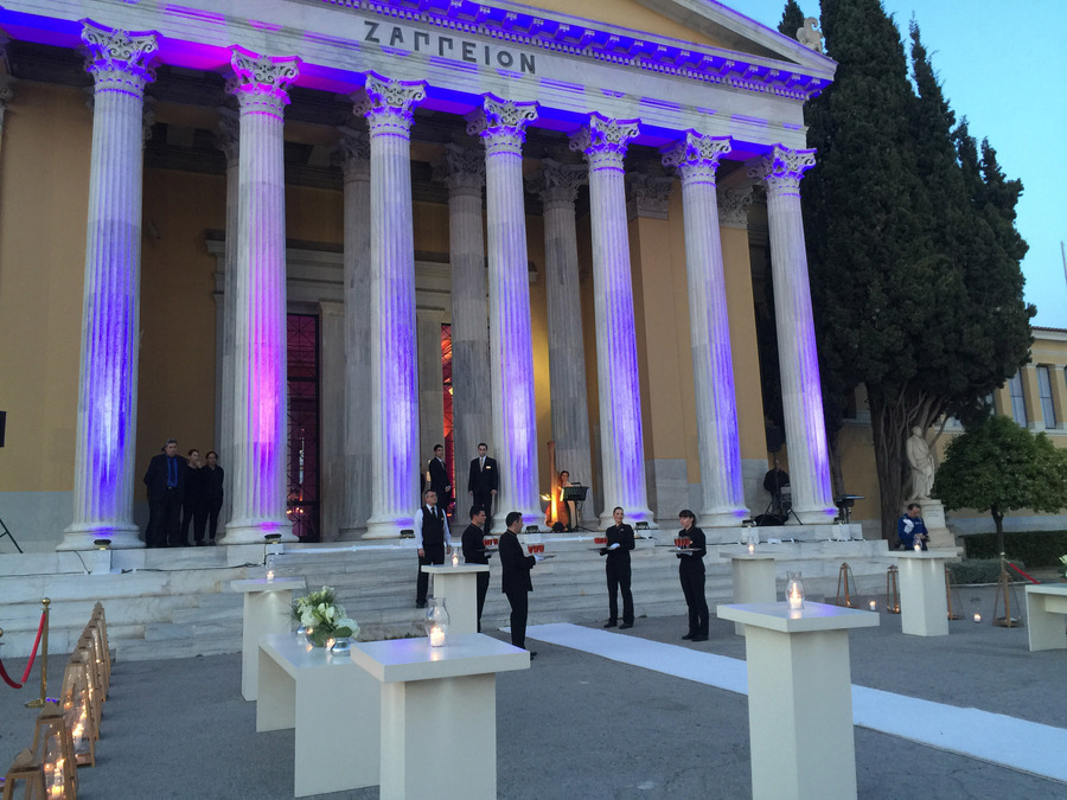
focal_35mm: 29
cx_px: 534
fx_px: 894
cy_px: 400
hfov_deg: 61.7
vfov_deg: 48.2
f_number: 2.2
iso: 50
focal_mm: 4.15
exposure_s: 1/15
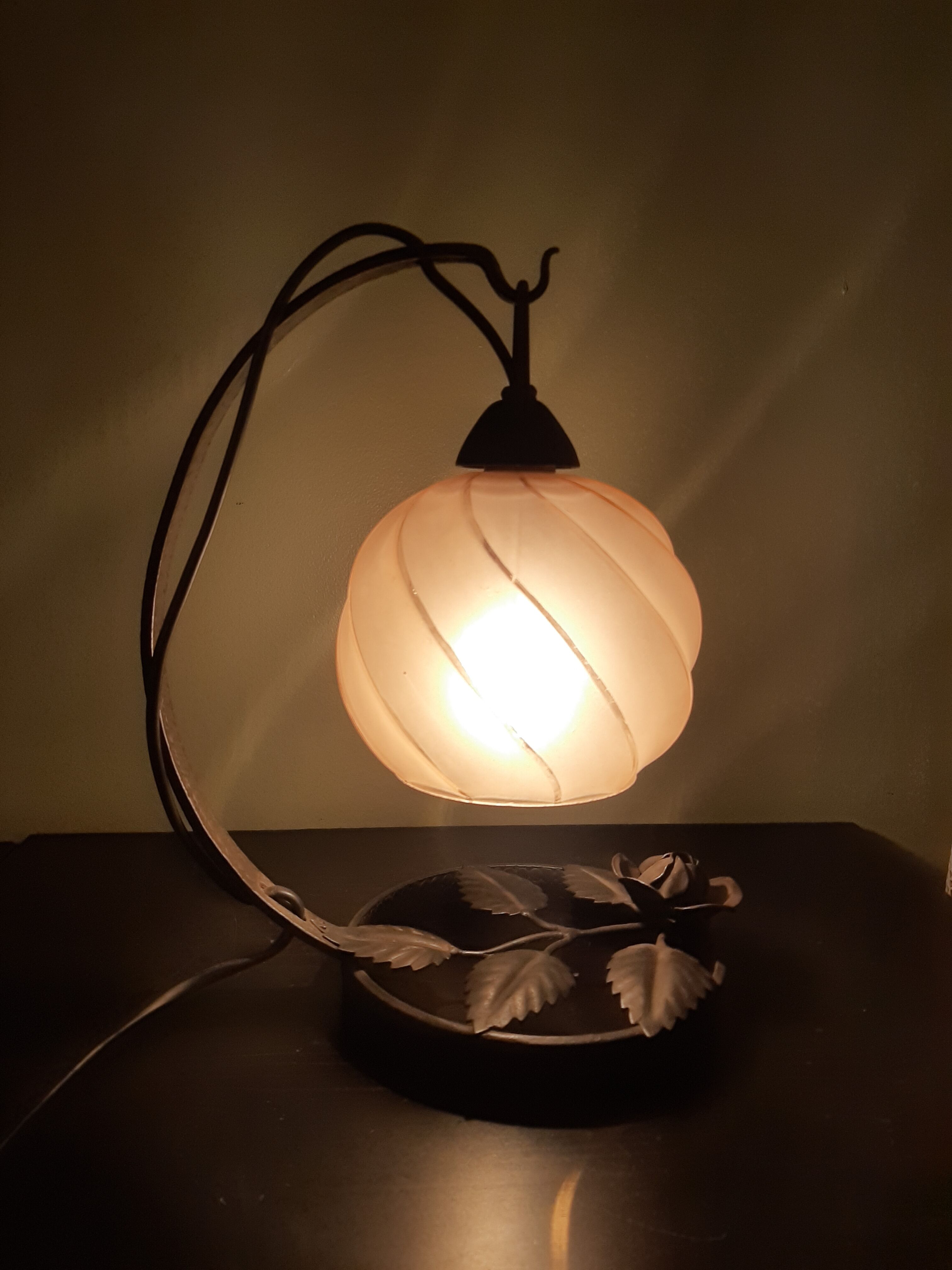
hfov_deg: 53.1
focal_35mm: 26
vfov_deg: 67.3
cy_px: 635
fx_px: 953
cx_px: 476
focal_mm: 3.93
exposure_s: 1/498
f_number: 1.7
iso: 40
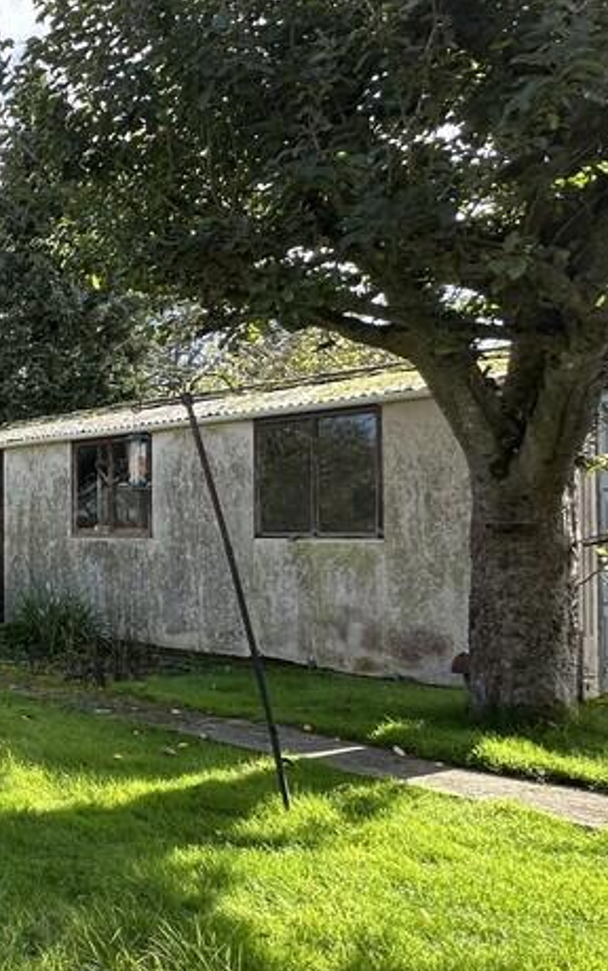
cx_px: -325
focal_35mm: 33
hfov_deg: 26.5
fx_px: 874
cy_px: 521
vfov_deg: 58.1
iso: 40
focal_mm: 2.22
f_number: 2.2
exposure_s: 1/379
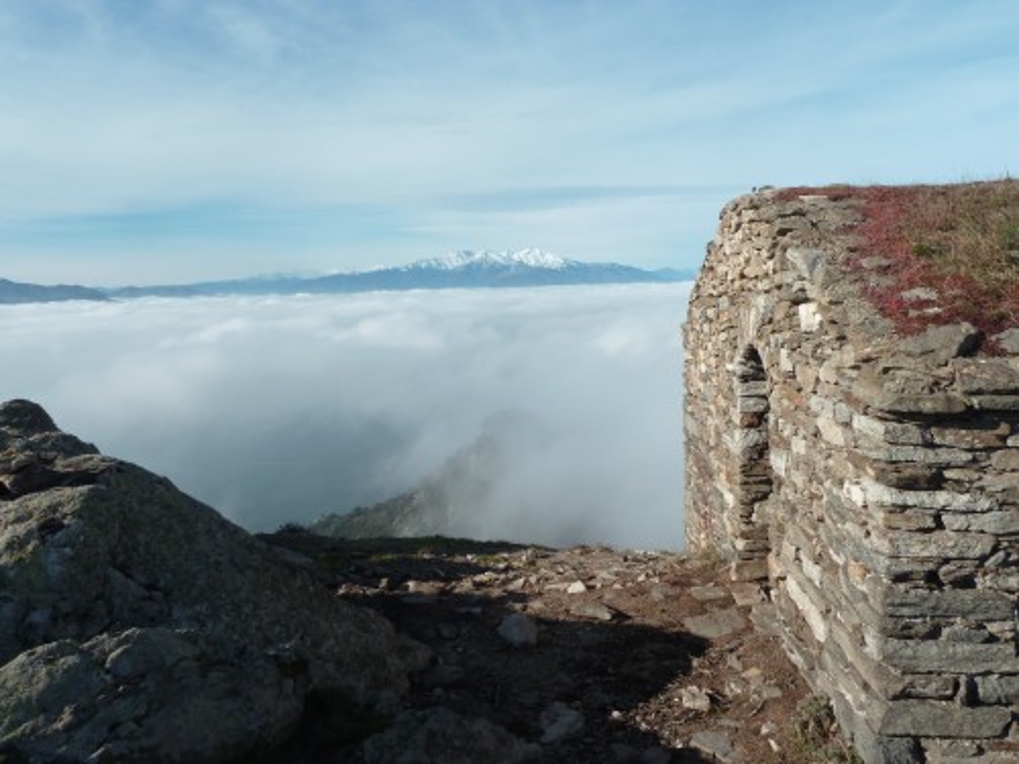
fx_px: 795
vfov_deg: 51.4
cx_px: 510
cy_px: 382
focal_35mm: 27
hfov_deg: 65.3
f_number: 5
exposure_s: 1/400
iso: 80
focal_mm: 4.4
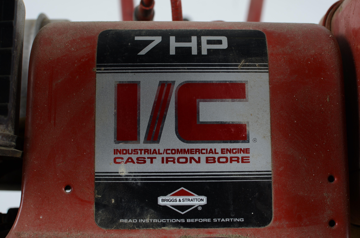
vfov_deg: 25.6
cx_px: 180
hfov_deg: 37.9
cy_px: 119
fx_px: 524
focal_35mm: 52
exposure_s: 1/125
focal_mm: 35
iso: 100
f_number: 6.3
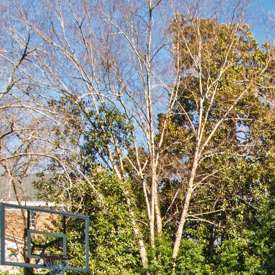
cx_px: 323
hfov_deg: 26.2
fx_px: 530
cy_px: 379
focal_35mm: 59
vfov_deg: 24.4
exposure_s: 1/80
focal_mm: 10
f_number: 8
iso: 200
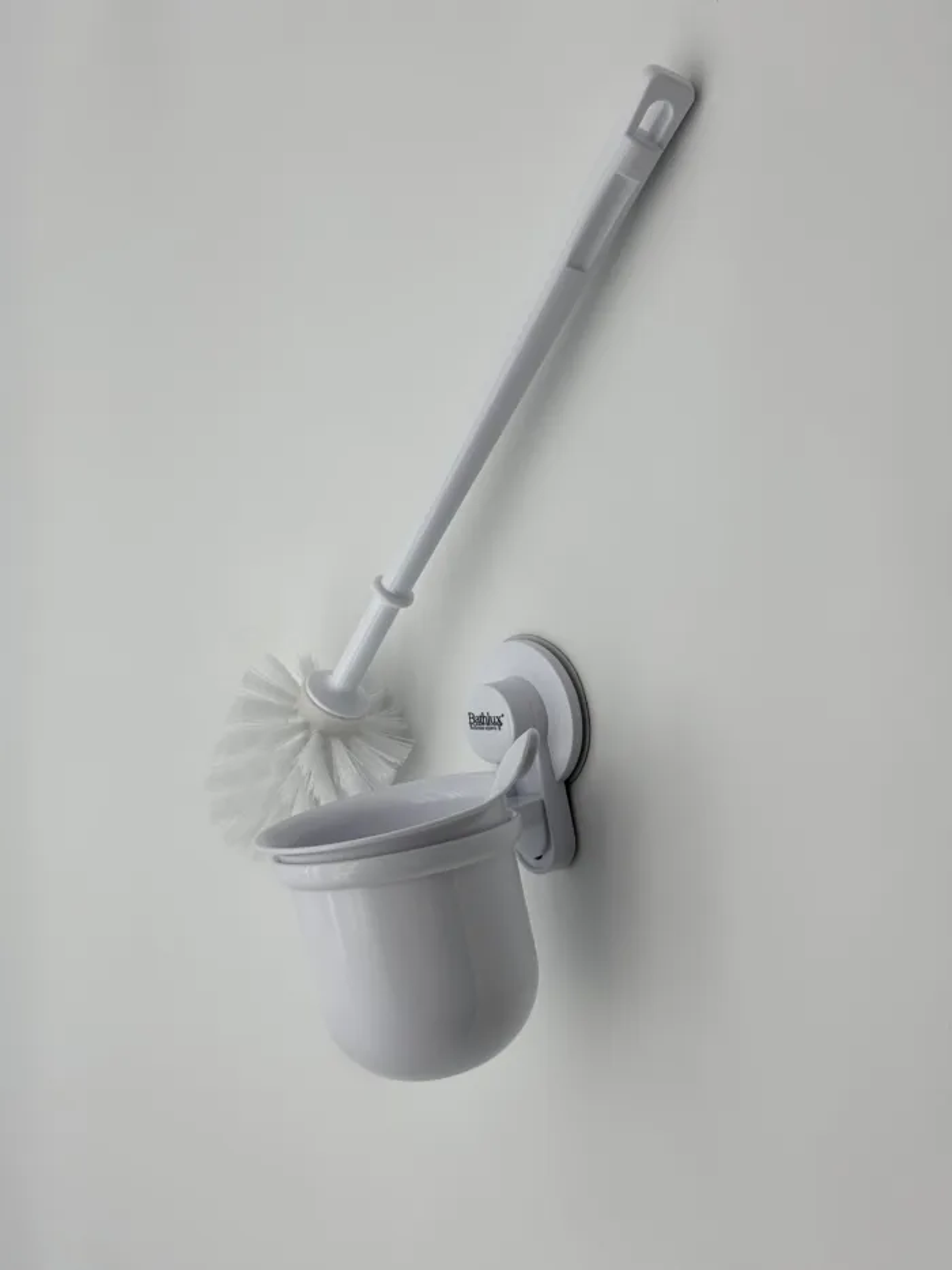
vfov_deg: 39.7
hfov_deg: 30.3
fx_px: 1760
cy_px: 635
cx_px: 476
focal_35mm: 48
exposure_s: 1/917
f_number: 1.78
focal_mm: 6.76
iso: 80
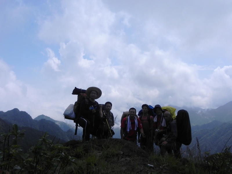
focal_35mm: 29
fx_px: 194
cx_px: 116
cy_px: 87
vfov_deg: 48.2
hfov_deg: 61.7
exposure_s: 1/1362
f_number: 8
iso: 160
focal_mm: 5.2
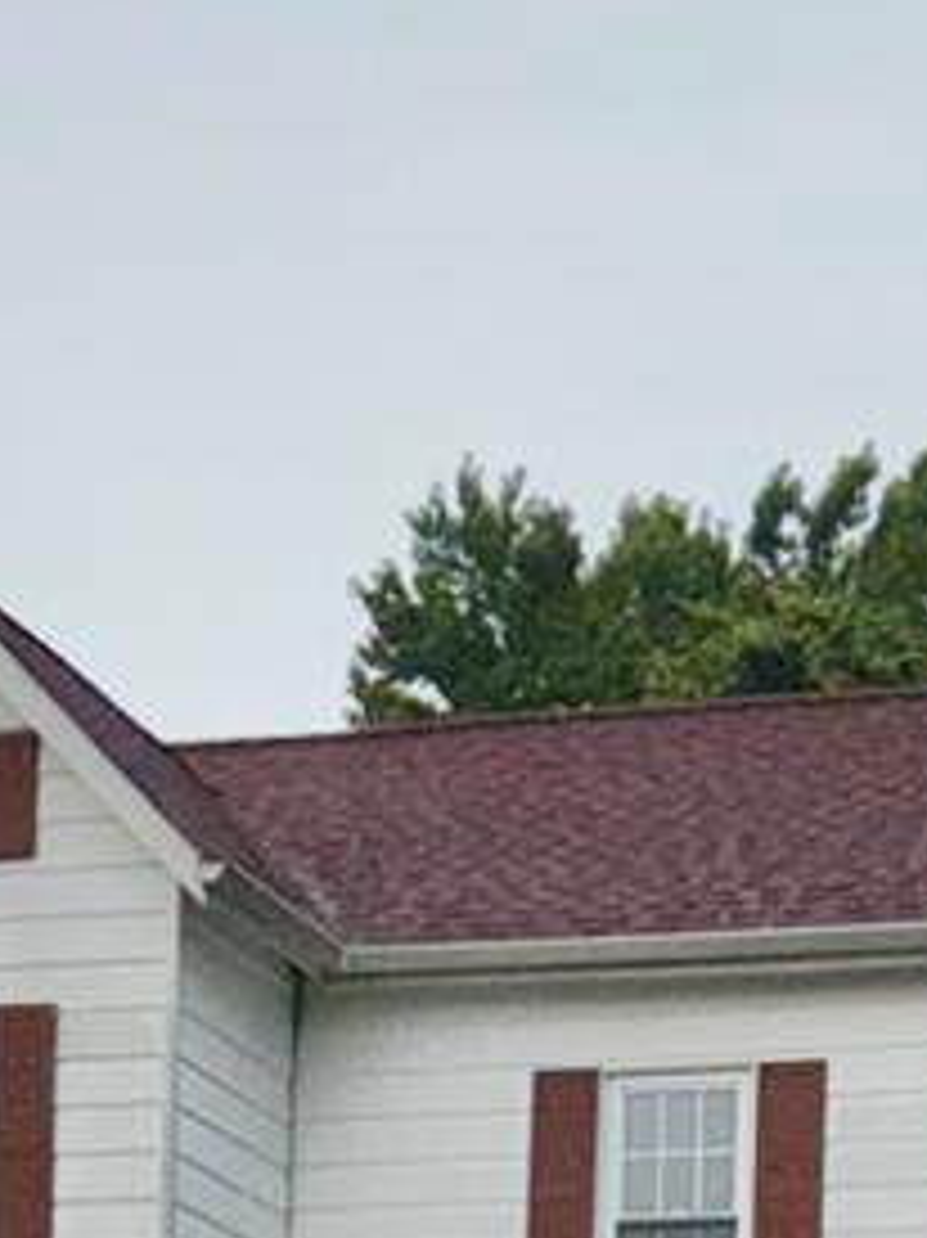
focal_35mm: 131
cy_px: 1913
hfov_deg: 11.3
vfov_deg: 14.0
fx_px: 4681
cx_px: 358
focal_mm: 6.76
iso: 50
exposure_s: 1/643
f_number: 1.78
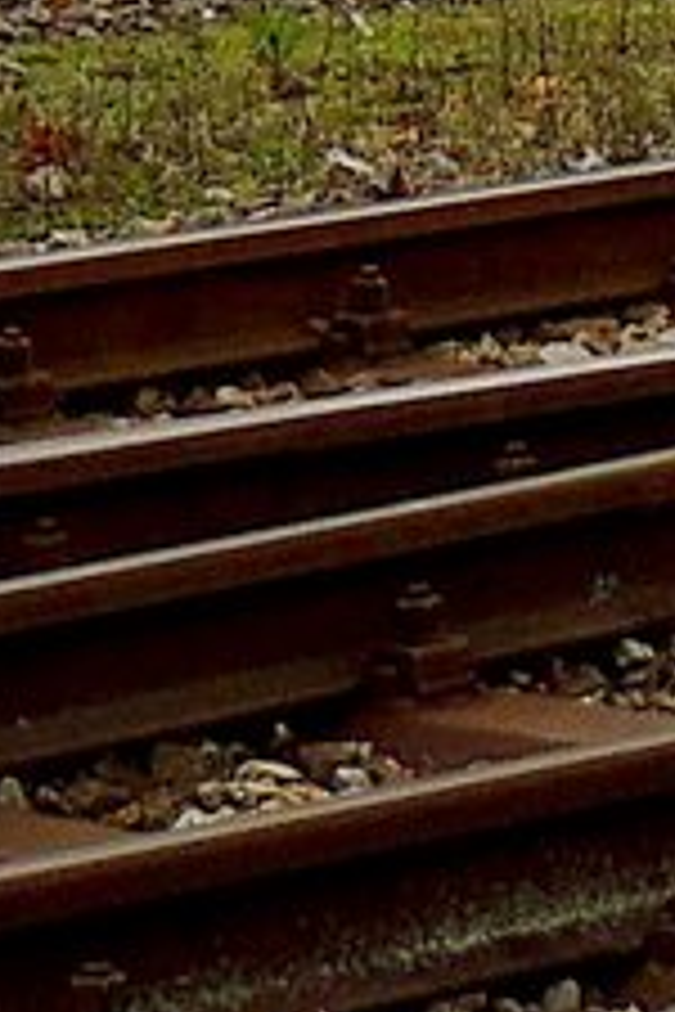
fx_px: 6243
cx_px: 2304
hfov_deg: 5.6
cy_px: -778
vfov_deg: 8.9
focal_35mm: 222
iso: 100
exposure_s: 1/200
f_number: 3.3
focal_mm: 7.1
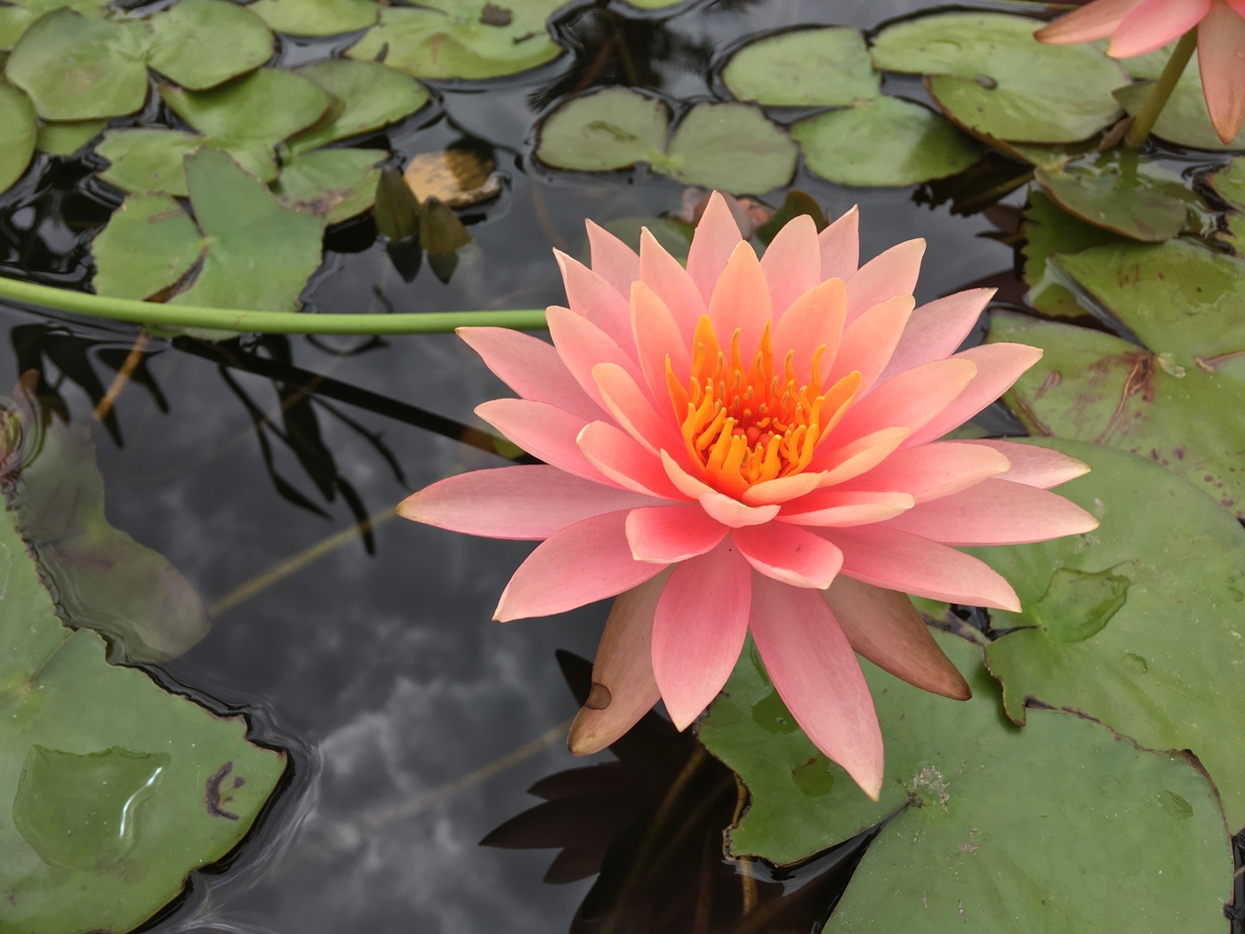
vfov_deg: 48.2
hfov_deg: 61.7
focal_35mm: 29
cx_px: 622
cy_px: 467
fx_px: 1043
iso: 25
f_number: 2.2
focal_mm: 4.15
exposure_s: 1/686
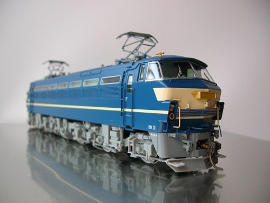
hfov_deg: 52.6
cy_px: 102
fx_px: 273
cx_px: 135
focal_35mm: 35
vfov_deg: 40.7
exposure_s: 1/11.6
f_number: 2.8
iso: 50
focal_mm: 5.8
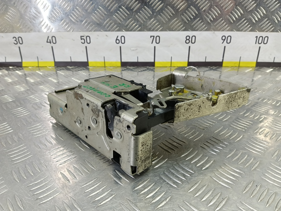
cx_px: 140
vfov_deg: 58.9
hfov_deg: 73.9
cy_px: 106
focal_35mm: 23
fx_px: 187
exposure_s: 1/50
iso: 169
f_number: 1.6
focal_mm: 4.11
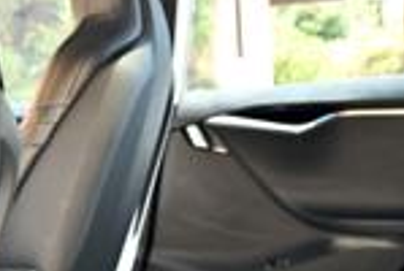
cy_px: 144
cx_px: 133
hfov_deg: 24.9
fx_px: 911
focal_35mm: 81
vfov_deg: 16.9
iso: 900
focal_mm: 16
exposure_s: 1/125
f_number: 3.5
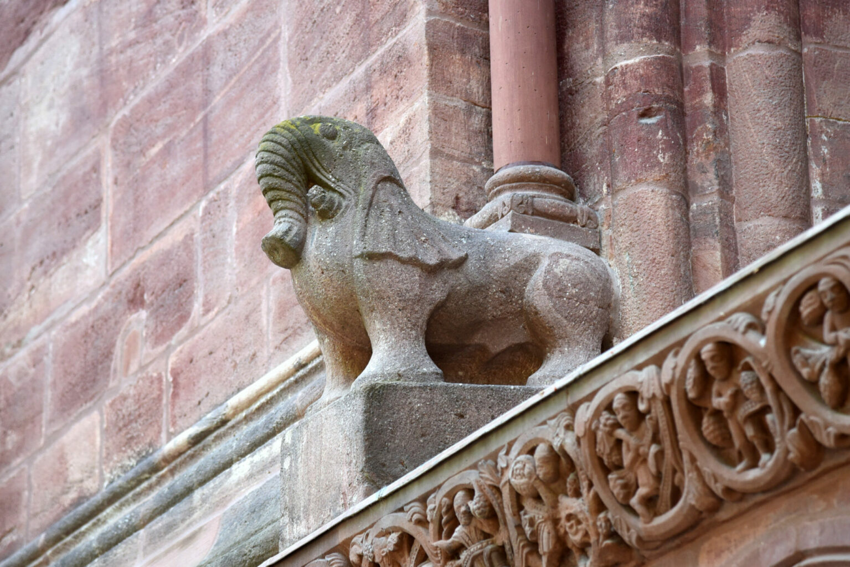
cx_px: 425
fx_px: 2834
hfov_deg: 17.1
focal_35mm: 120
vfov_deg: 11.4
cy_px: 284
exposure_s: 1/250
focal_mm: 120
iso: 720
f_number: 4
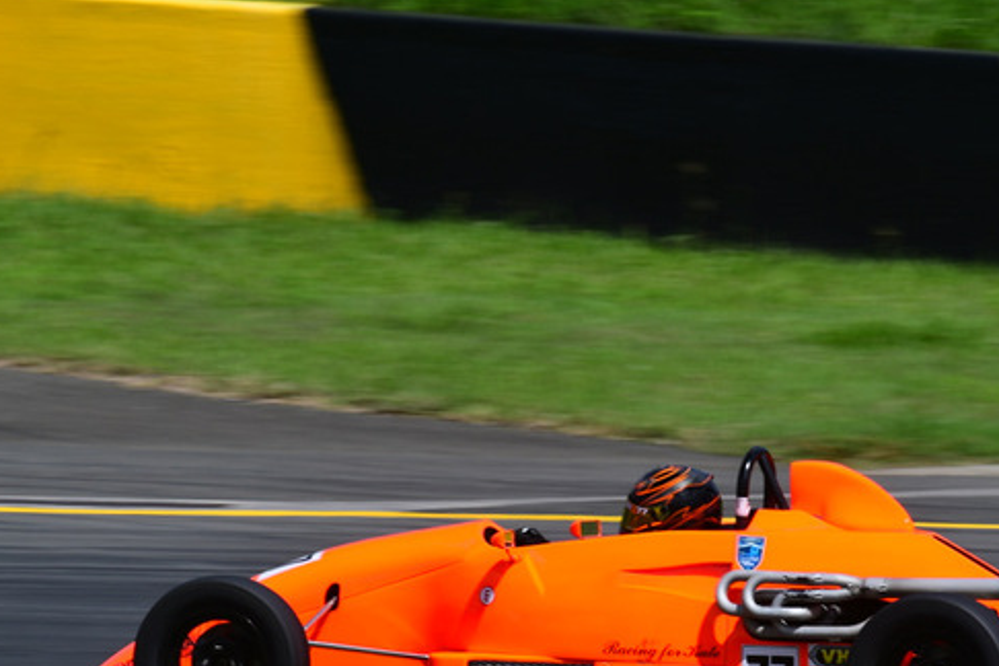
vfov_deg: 1.1
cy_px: 403
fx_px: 34241
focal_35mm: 1234
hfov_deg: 1.7
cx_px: 596
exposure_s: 1/250
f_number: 11
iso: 100
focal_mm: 500
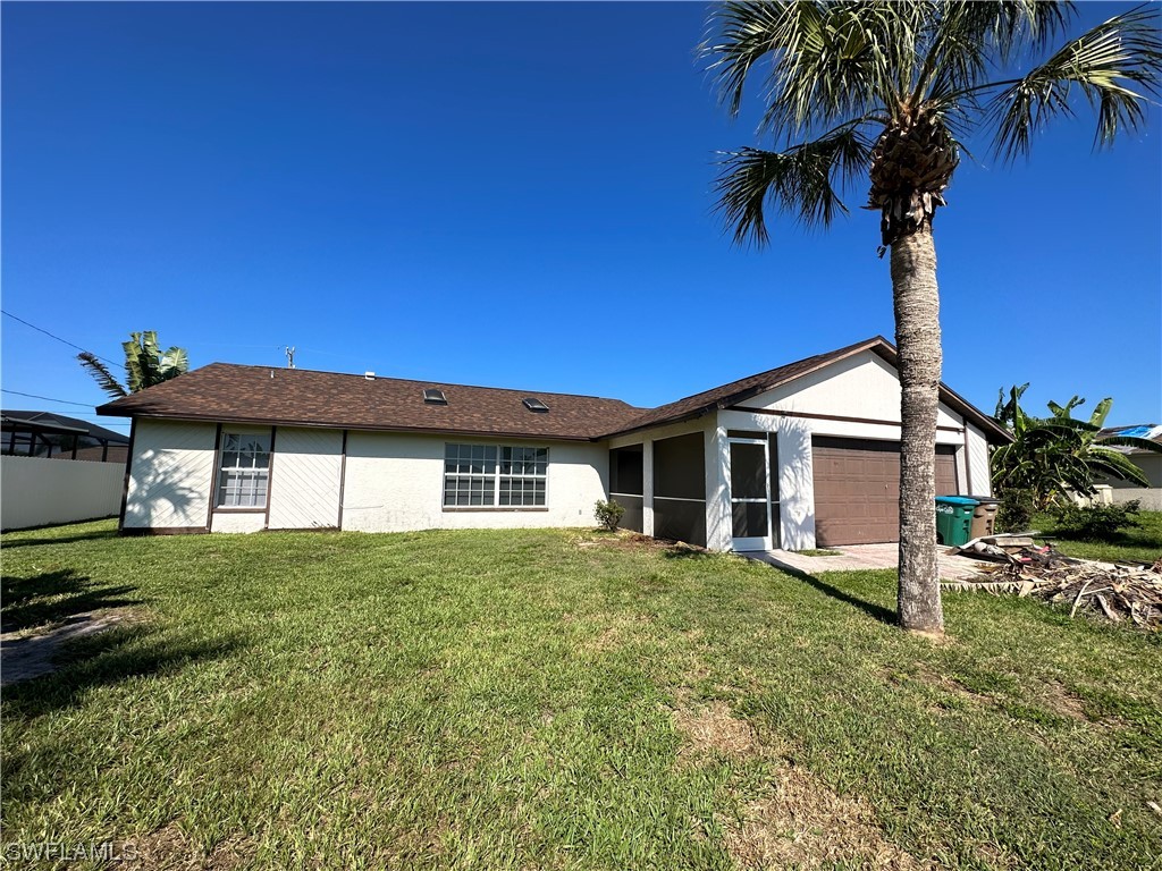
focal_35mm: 14
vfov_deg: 85.7
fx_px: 470
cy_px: 436
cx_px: 581
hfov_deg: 102.1
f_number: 2.2
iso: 50
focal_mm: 2.22
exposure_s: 1/2681
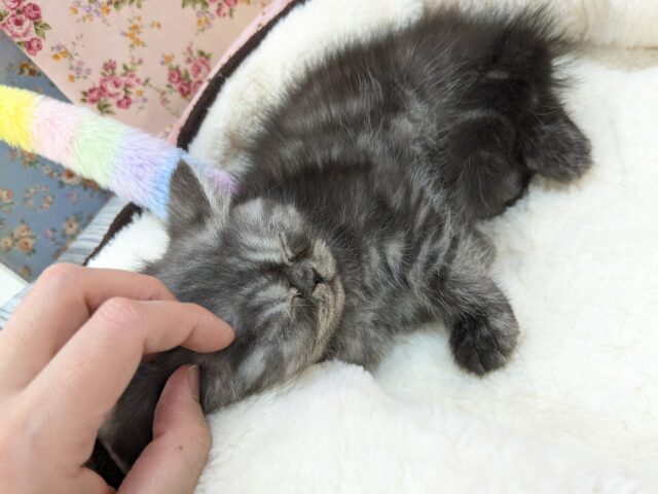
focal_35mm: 27
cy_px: 247
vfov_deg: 51.4
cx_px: 329
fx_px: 513
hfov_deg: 65.3
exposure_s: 1/99.9
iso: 214
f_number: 1.73
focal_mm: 4.38
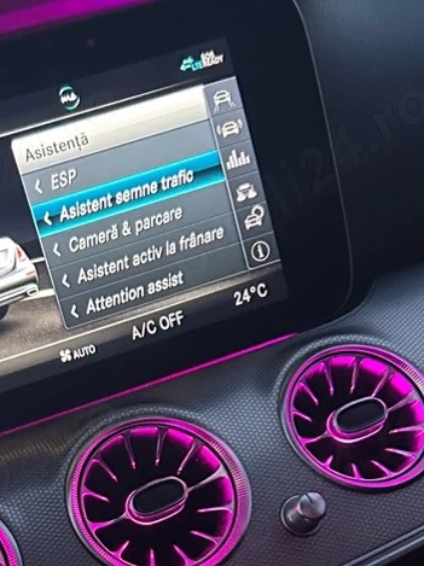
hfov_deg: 19.6
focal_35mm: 74
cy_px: 545
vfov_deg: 25.3
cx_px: 68
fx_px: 1210
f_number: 1.5
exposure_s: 1/38
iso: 640
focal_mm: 5.7
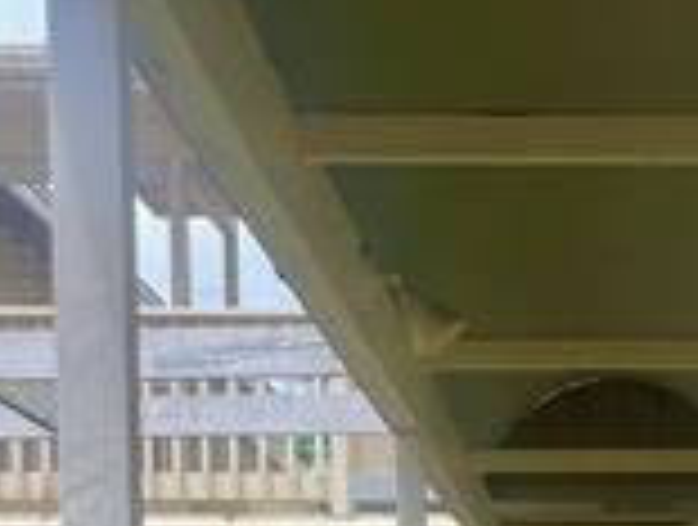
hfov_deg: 18.8
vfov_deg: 12.7
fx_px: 2082
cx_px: 563
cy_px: 1030
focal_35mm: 103
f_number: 1.6
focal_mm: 5.1
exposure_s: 1/1946
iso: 32
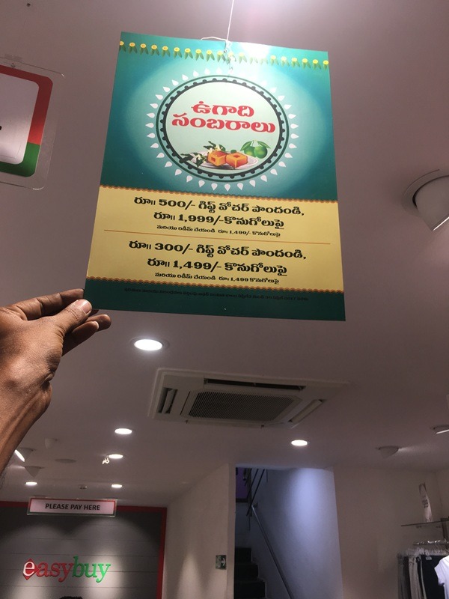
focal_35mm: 29
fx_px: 502
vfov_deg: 61.7
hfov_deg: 48.2
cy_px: 300
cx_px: 224
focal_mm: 4.15
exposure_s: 1/100
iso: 32
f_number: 2.2
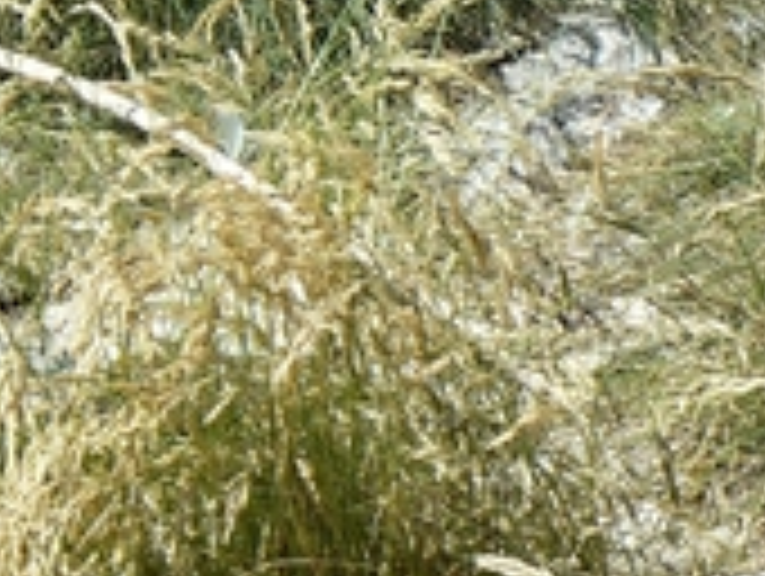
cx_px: 873
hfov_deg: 3.7
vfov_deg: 2.8
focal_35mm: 532
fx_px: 11774
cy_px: 639
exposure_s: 1/320
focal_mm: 25.1
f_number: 5.6
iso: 100
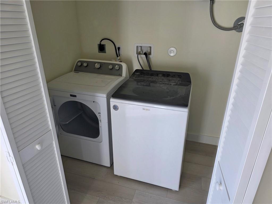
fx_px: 181
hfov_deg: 73.9
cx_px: 136
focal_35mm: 23
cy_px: 102
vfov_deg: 58.9
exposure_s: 1/180
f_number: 1.7
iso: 80
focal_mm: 6.3
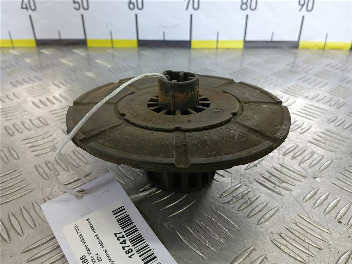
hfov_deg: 65.3
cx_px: 176
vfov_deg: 51.4
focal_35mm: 27
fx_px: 275
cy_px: 132
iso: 153
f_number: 1.6
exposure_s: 1/100
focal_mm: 4.11
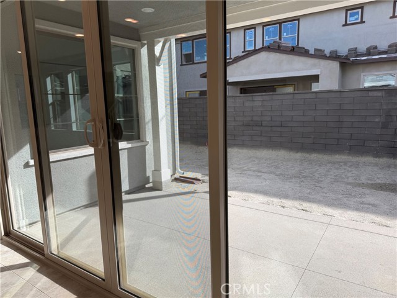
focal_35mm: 24
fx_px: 275
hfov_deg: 71.6
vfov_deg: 56.8
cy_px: 149
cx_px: 198
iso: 80
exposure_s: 1/1689
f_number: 1.78
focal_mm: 6.76
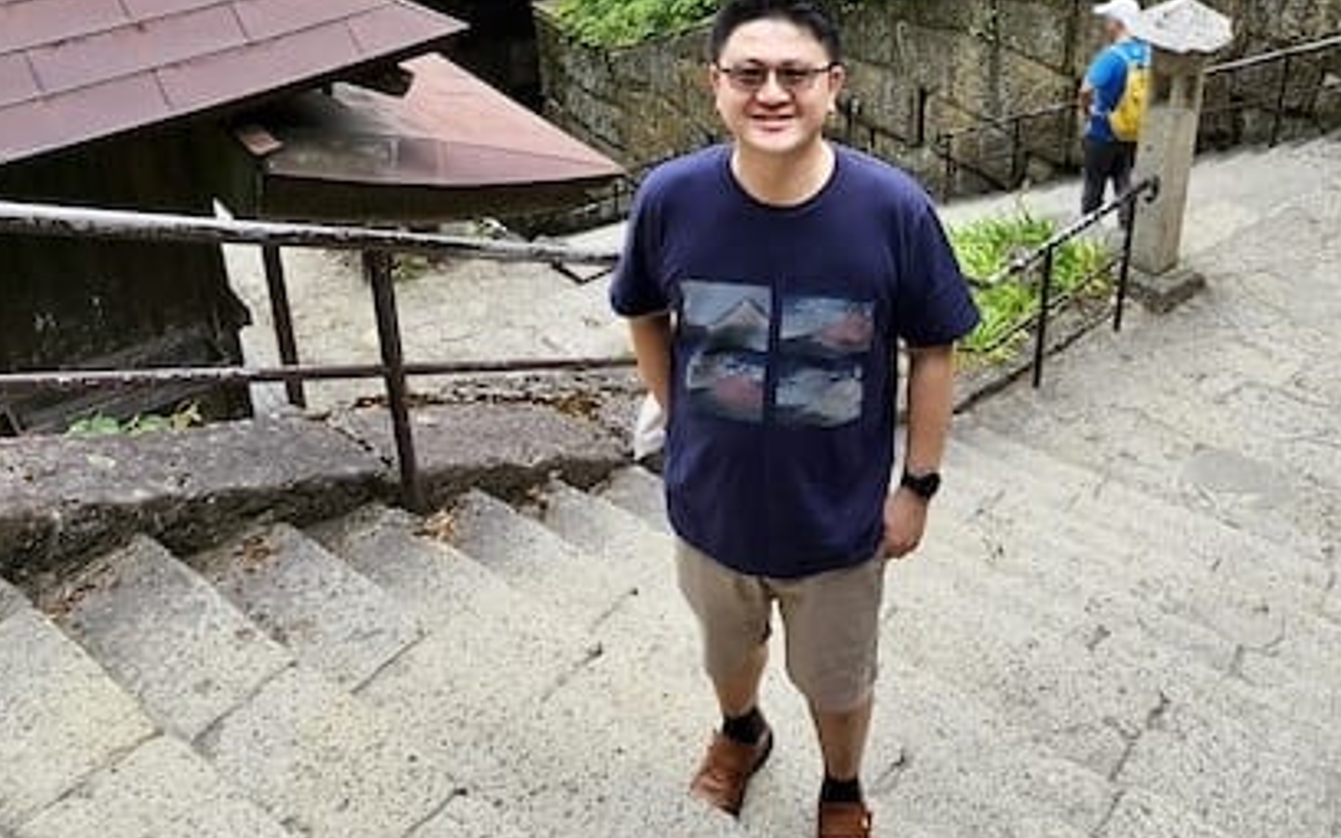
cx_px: 546
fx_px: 987
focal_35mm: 27
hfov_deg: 67.8
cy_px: -148
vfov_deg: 36.5
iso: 50
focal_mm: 2.2
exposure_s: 1/816
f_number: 2.2
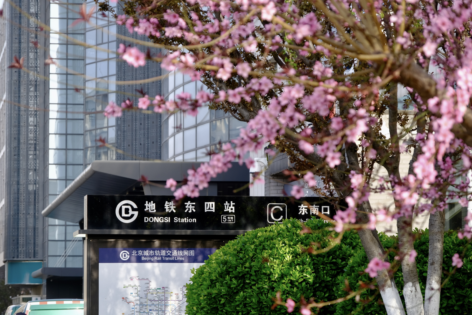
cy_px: 158
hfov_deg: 15.5
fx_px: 1731
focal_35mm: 132
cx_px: 236
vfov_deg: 10.4
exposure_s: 1/180
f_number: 5.6
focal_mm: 88.2
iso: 200
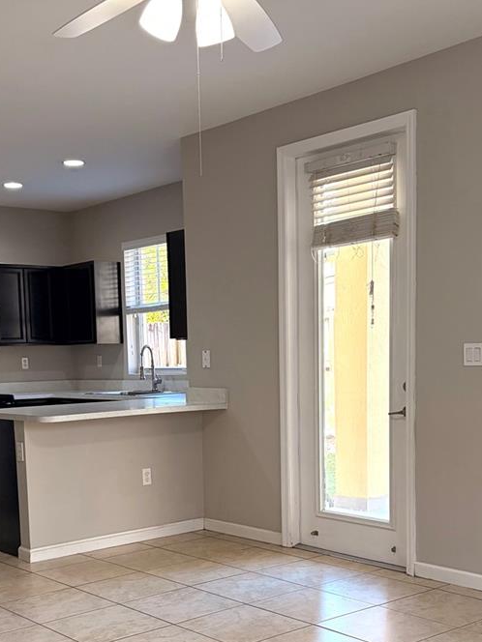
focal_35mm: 47
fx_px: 873
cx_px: 196
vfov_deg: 39.8
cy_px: 440
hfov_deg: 30.8
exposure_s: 1/190
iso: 125
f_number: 1.6
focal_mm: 5.96
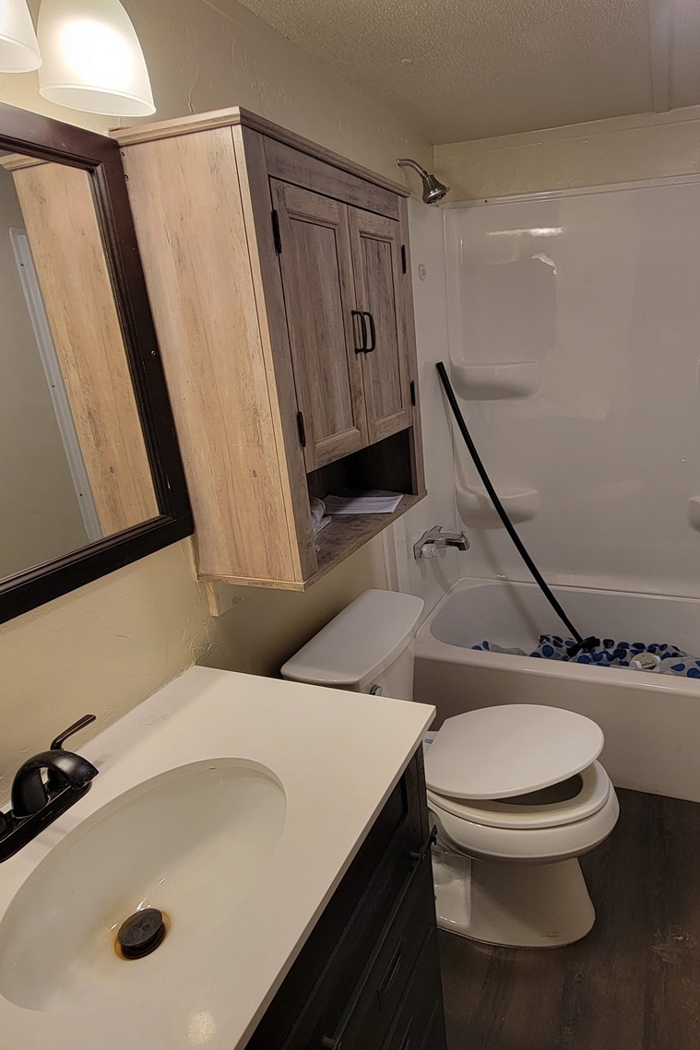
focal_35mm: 19
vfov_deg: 86.9
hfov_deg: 63.4
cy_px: 500
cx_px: 448
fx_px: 554
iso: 80
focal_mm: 2.2
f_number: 2.2
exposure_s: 1/60
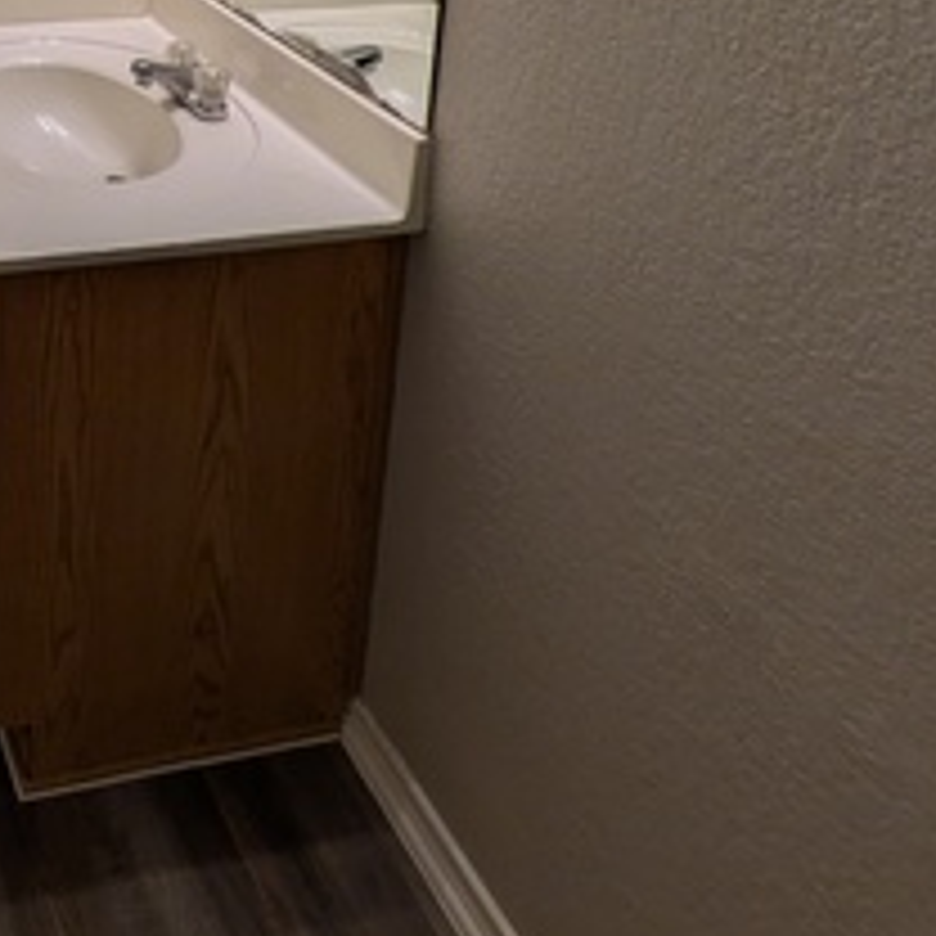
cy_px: -122
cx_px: -99
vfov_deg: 36.3
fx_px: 1162
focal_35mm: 38
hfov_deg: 36.8
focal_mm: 1.83
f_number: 2.2
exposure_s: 1/120
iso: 54
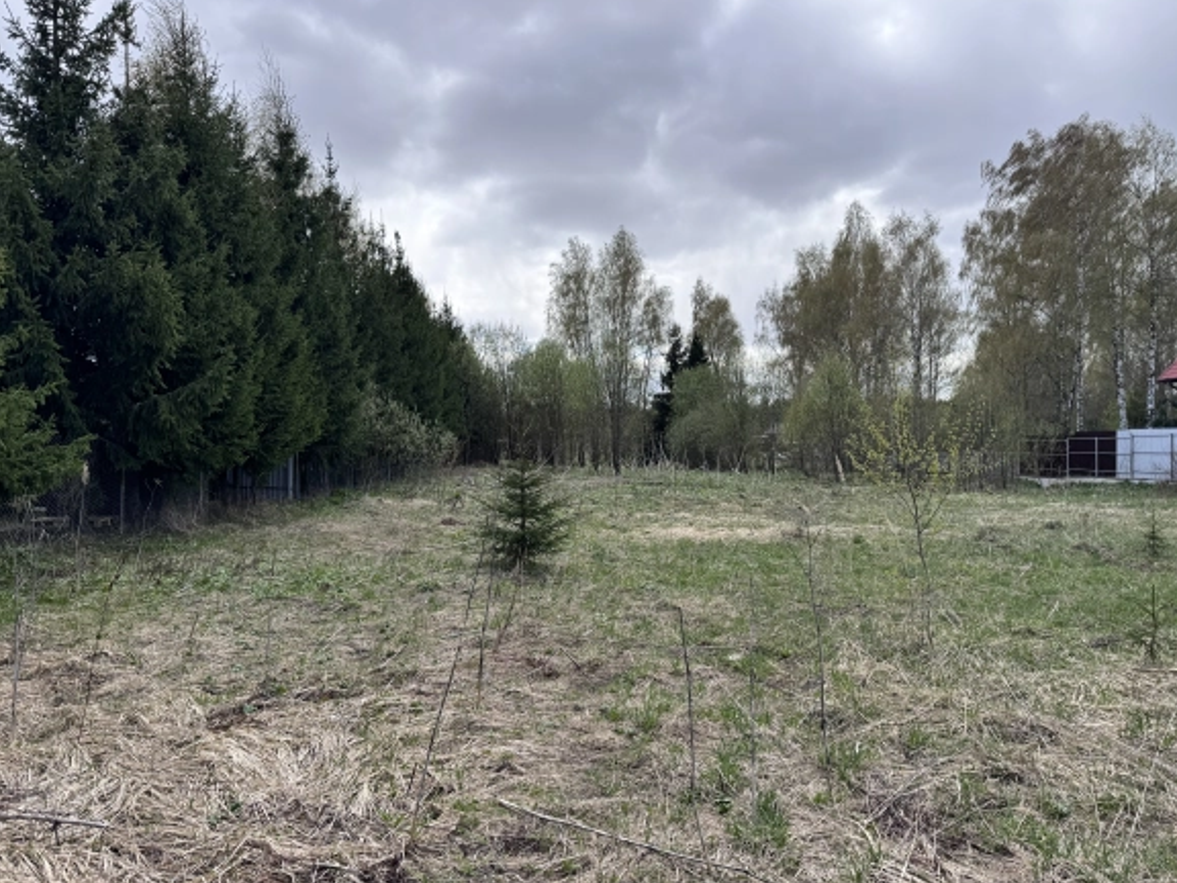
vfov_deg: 53.1
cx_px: 619
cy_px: 448
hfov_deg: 67.3
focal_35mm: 26
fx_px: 884
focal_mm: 6.76
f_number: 1.78
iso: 80
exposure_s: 1/2710
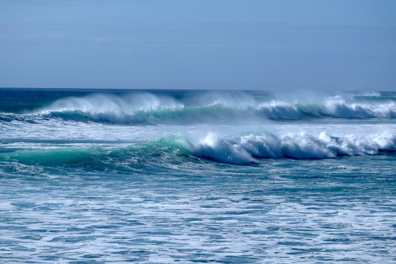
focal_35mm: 192
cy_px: 132
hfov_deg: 10.7
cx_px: 198
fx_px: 2112
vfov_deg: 7.2
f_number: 8
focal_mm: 127.9
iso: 200
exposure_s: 1/1500
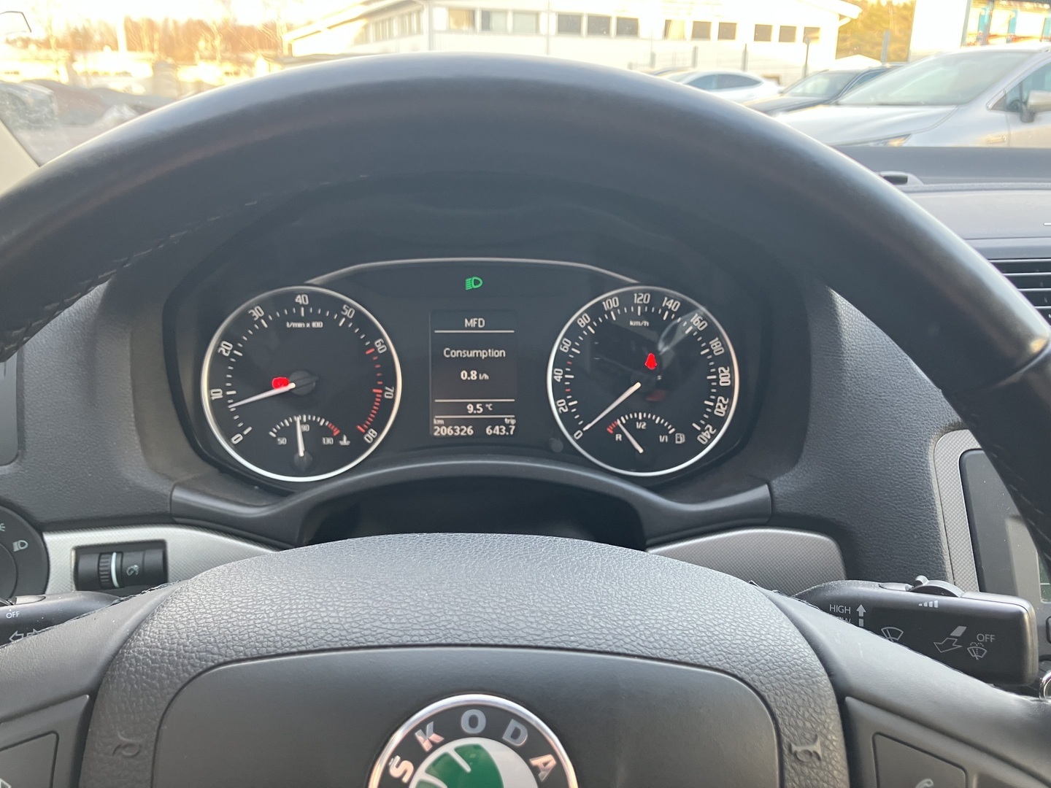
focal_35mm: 28
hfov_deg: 63.4
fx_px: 850
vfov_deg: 49.7
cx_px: 526
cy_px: 394
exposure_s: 1/50
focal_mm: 3.99
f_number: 1.8
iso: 80
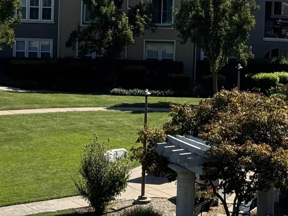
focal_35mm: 145
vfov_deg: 10.0
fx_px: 1207
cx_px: 310
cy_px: -73
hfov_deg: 13.4
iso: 64
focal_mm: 6.76
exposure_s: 1/4608
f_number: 1.78
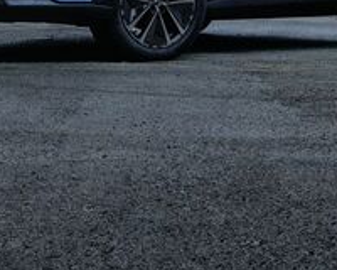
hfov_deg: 7.3
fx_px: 2623
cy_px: -249
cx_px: 118
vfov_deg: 5.8
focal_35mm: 263
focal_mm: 80
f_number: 6.4
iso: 800
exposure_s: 1/60
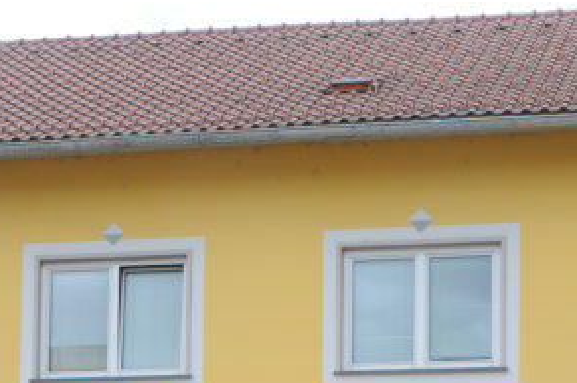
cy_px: 401
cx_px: 312
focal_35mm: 119
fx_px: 1911
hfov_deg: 17.2
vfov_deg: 11.3
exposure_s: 1/320
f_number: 9
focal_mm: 29
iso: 400
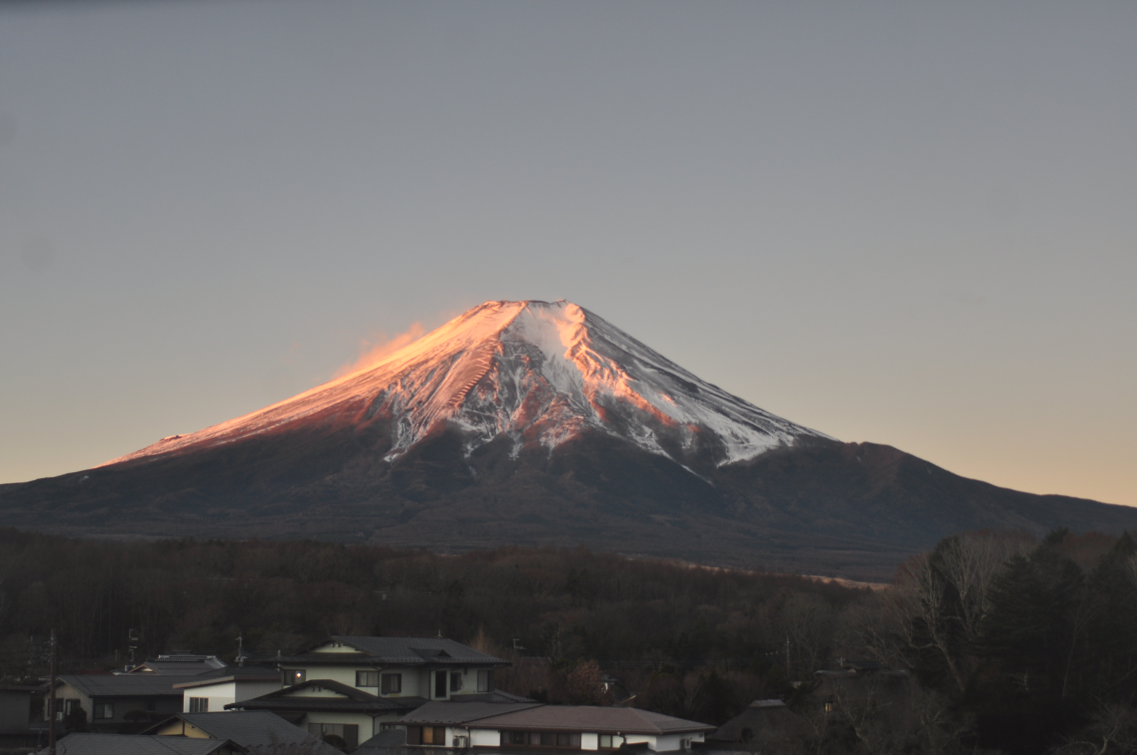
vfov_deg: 25.0
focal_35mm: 54
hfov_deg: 36.9
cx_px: 568
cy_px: 378
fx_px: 1703
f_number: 3.8
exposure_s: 1/30
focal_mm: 36
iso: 200
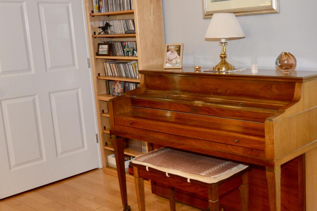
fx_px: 378
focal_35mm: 43
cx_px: 255
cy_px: 95
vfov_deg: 31.1
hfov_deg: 43.3
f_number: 4
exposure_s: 1/60
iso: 450
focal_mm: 10
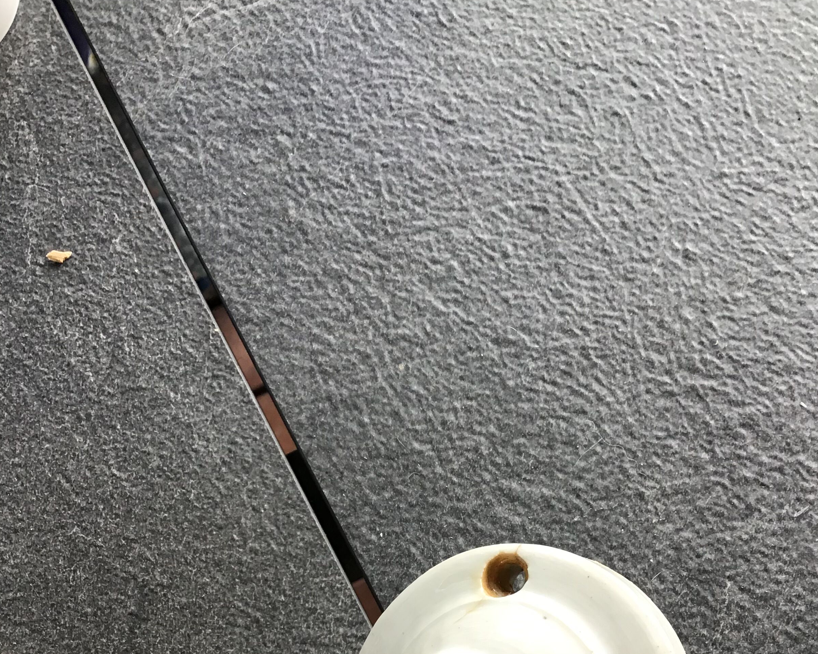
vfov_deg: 35.1
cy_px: 544
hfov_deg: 44.8
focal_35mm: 41
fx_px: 993
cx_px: 412
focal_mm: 3.3
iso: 40
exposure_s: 1/33
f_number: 2.4
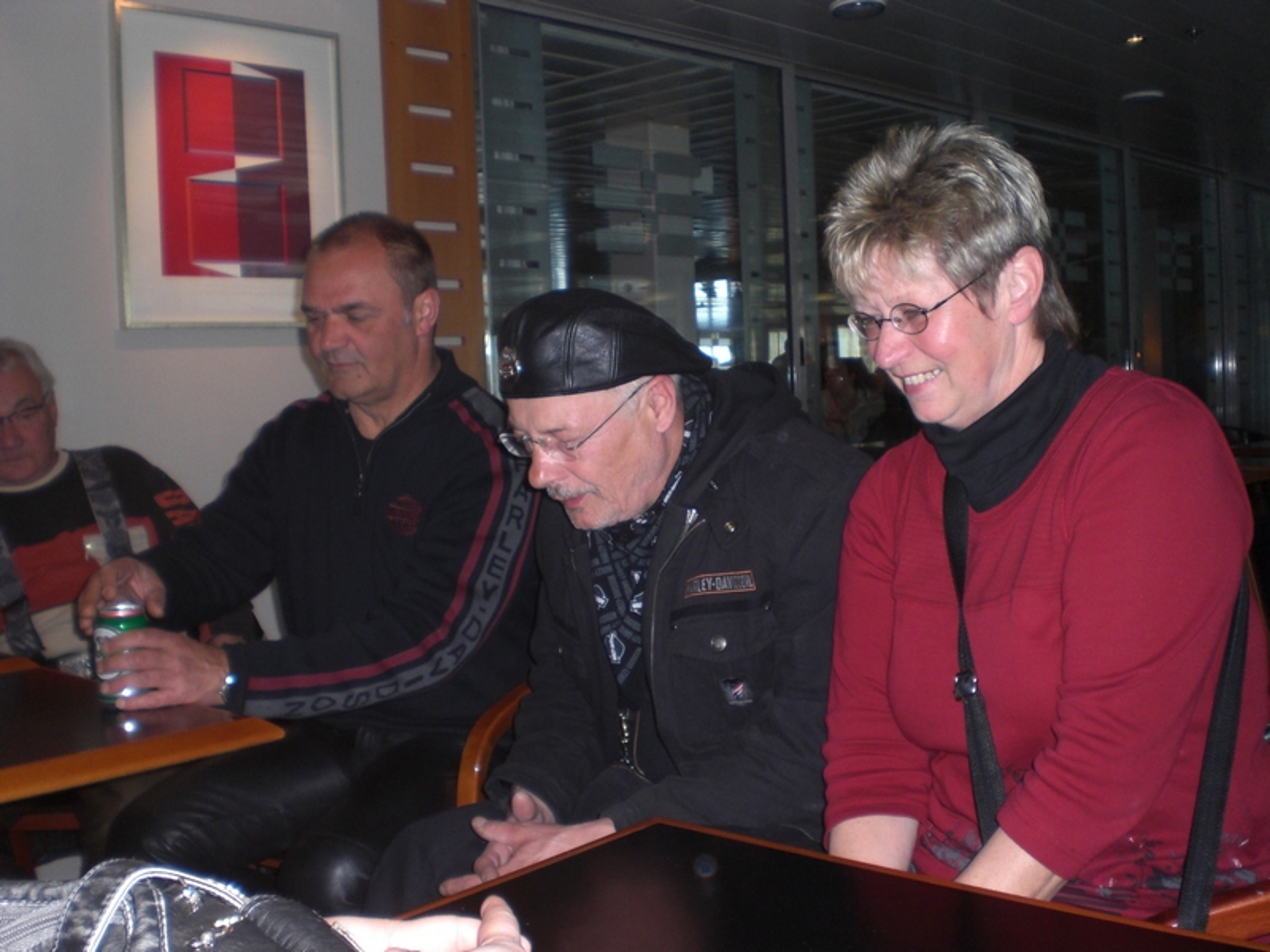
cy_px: 476
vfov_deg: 37.7
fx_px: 1394
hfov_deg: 49.0
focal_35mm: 38
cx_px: 635
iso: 100
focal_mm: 6.3
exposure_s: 1/60
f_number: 3.1
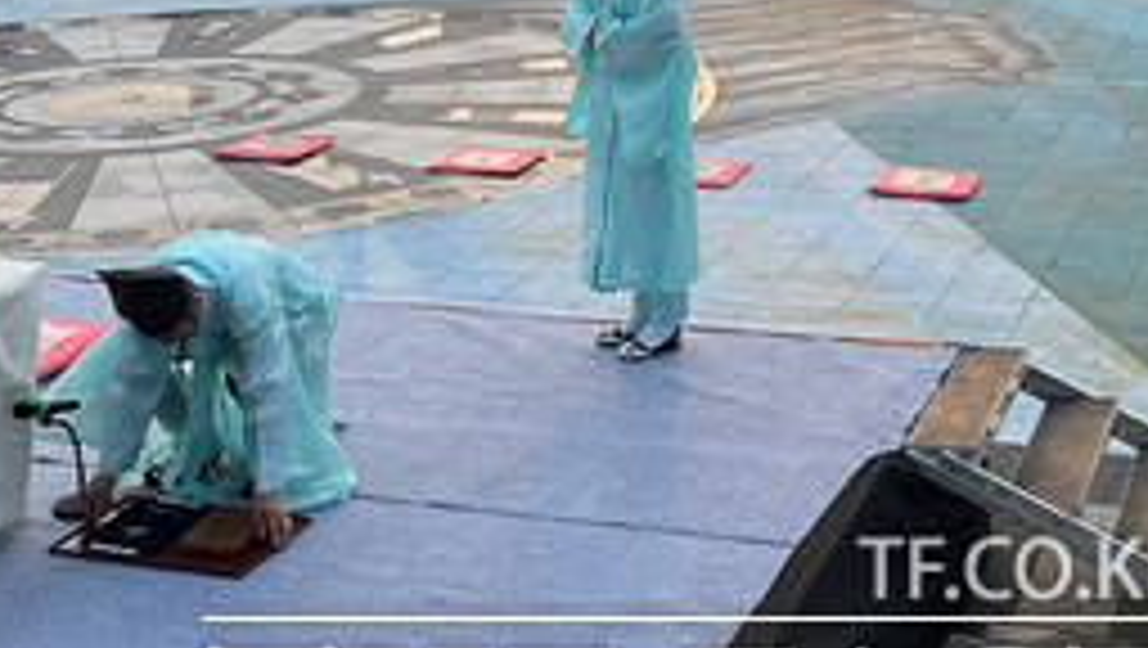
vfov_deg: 16.1
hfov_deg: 29.6
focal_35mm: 71
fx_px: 2163
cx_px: 698
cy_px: -202
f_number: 1.6
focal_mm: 5.1
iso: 50
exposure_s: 1/2825
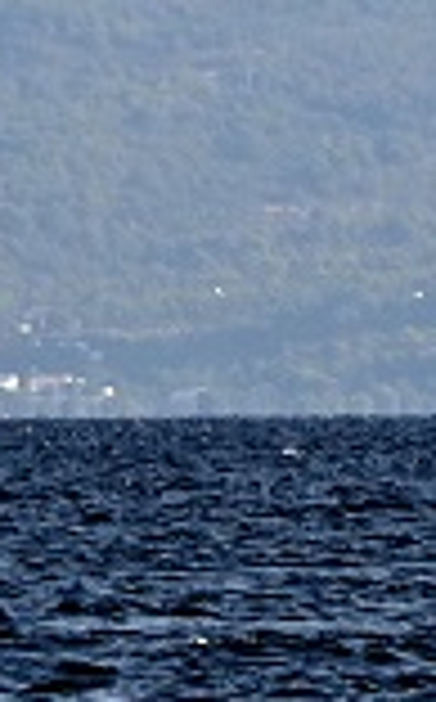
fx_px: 26219
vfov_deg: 1.5
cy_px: -452
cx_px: 1002
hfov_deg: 1.0
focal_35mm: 1374
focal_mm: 210
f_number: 16
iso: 250
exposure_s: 1/250
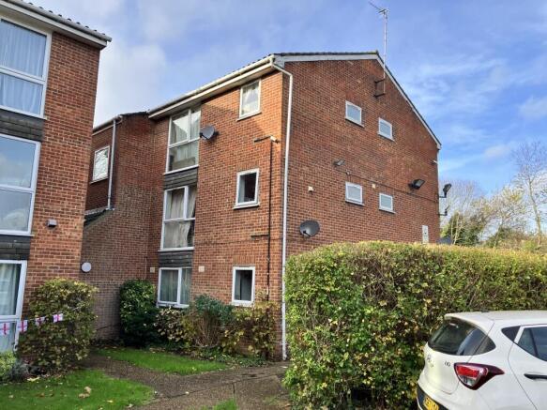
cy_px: 205
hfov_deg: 63.5
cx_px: 274
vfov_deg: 49.7
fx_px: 442
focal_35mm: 28
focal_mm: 3.99
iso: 32
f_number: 1.8
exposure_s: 1/501
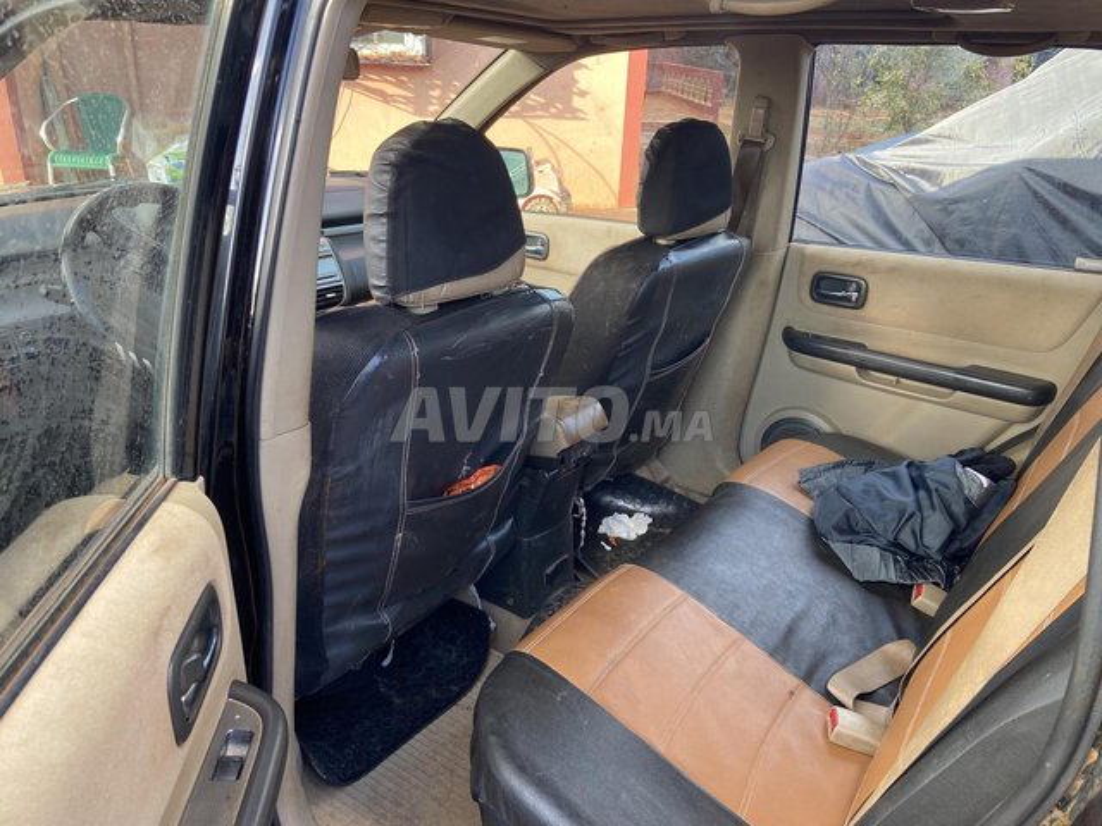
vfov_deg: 53.1
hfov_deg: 67.3
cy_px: 413
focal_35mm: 26
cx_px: 551
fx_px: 828
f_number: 1.8
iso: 64
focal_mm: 4.25
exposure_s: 1/121
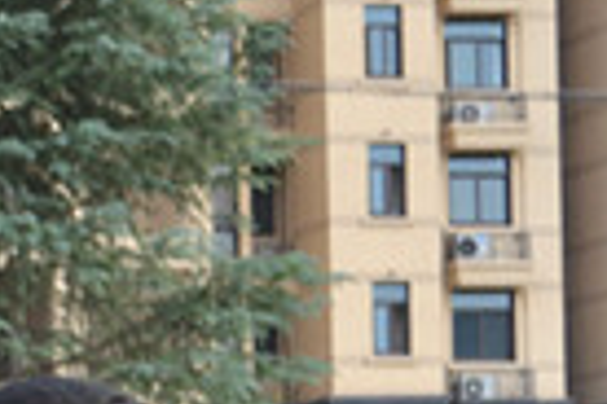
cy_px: 740
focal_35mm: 222
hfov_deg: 8.9
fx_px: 3743
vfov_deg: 6.1
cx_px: -484
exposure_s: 1/125
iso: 180
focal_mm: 34
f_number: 5.6
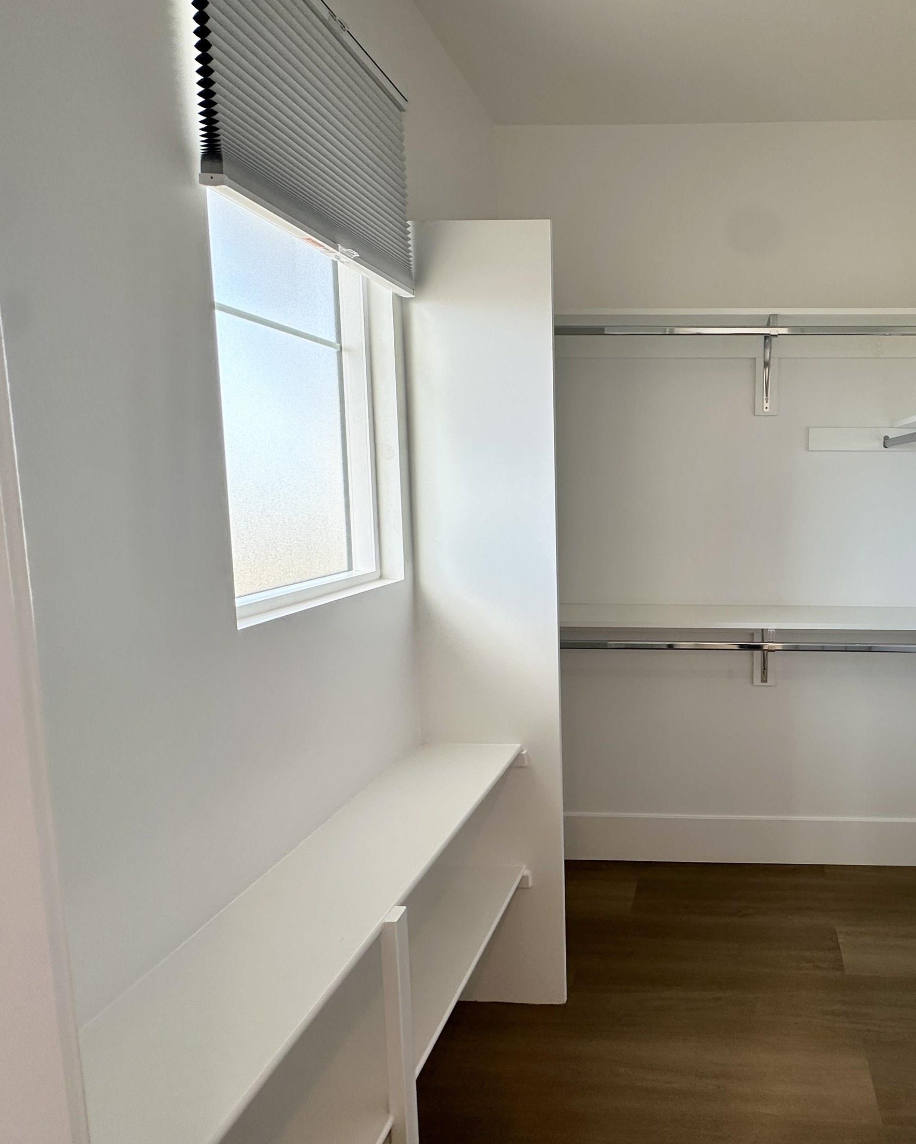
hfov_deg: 65.7
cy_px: 549
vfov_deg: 83.2
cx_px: 706
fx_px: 644
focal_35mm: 19
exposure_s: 1/120
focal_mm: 2.22
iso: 64
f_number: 2.2
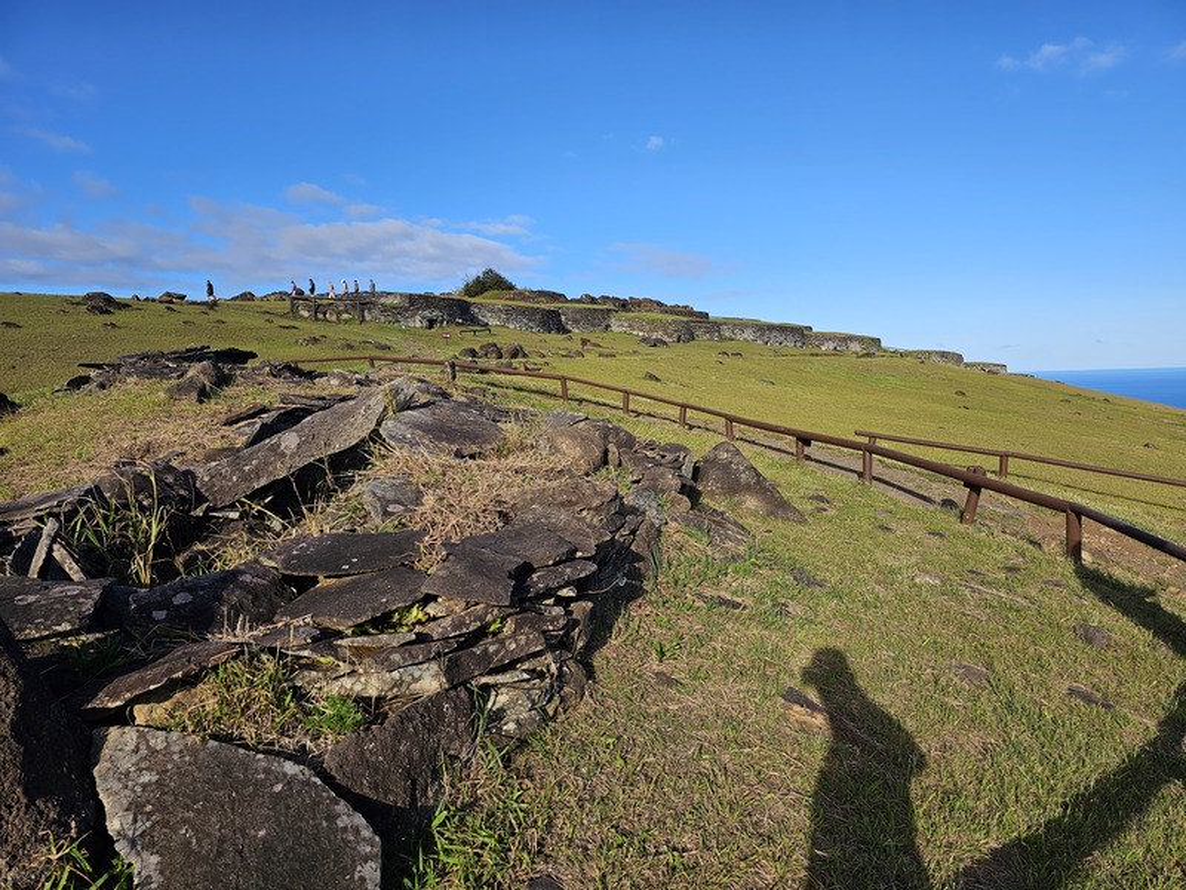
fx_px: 788
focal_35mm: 23
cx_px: 593
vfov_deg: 58.9
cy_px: 445
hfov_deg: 73.9
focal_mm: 6.3
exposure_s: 1/857
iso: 10
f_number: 1.7
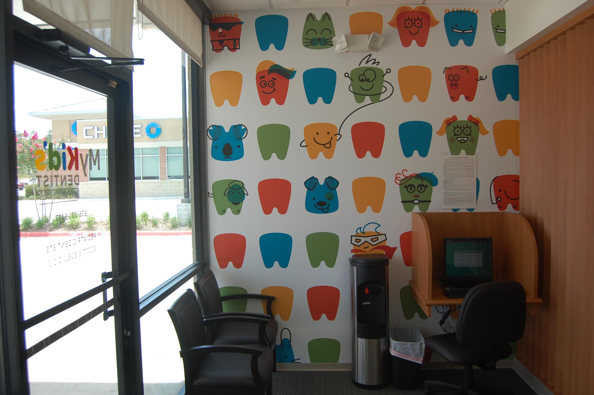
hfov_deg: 67.4
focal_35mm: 27
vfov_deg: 47.8
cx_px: 297
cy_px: 198
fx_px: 445
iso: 250
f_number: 5.6
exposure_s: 1/125
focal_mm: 18
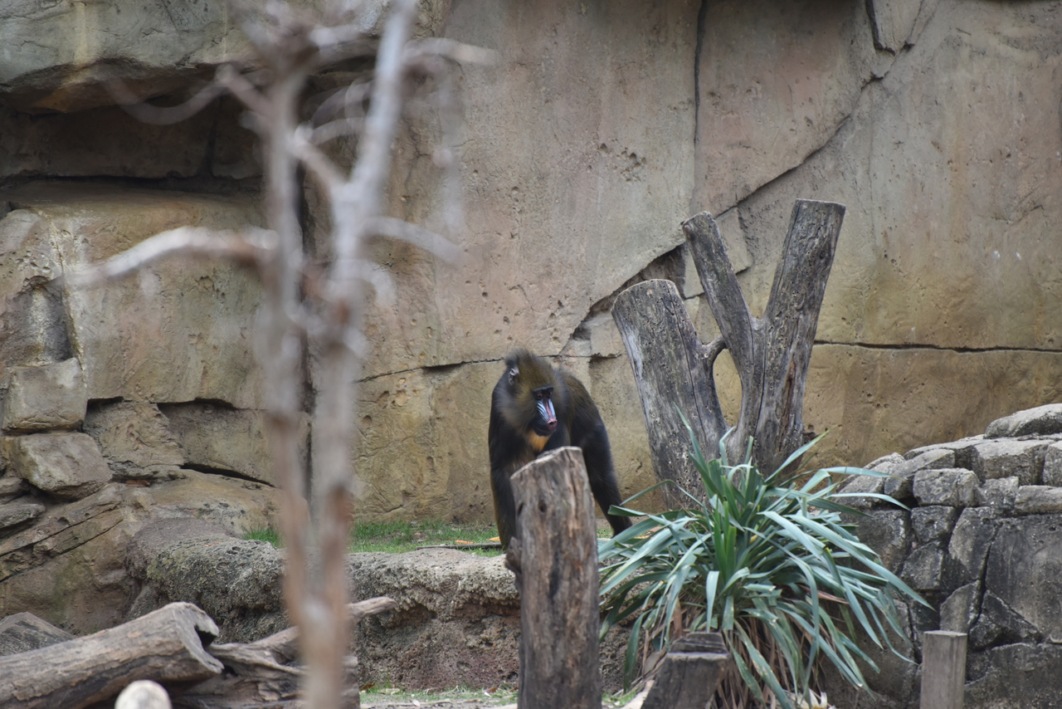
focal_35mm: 300
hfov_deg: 6.9
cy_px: 354
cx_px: 531
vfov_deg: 4.6
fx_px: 8851
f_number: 5.6
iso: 1000
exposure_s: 1/640
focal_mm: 300
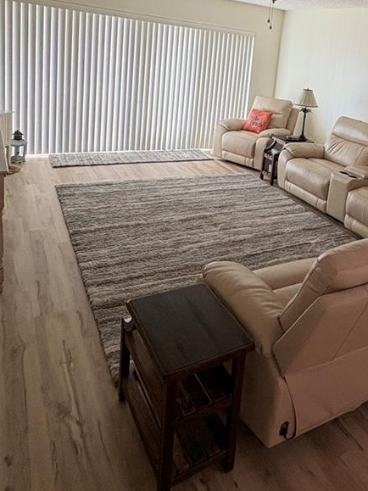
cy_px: 130
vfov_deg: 58.8
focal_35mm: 29
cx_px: 291
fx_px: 411
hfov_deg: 45.9
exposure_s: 1/60
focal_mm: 2.22
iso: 200
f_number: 2.2
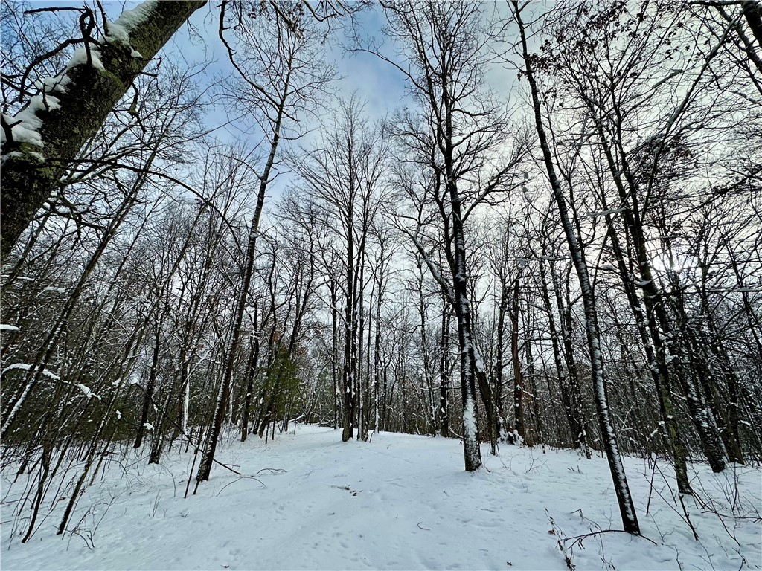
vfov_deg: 85.7
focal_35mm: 14
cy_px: 286
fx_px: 308
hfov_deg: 102.1
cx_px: 381
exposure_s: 1/2020
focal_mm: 2.22
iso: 50
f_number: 2.2
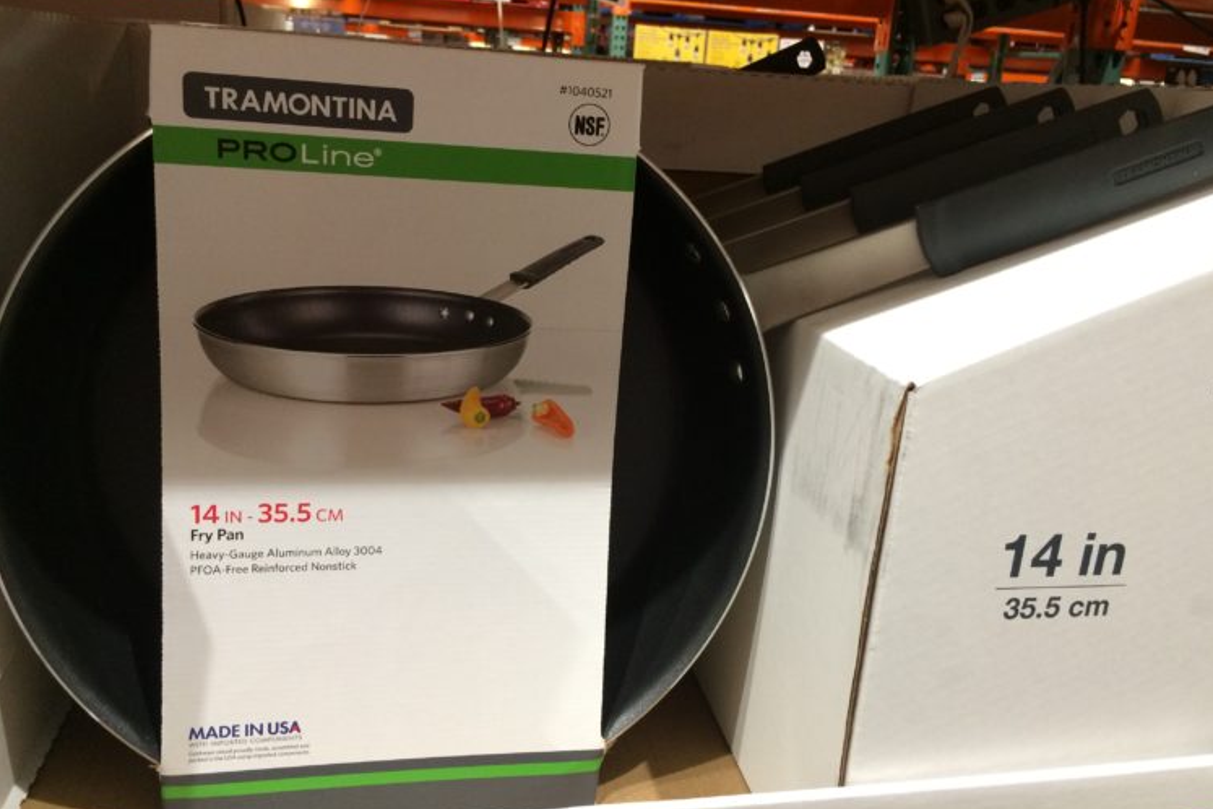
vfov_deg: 42.2
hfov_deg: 60.3
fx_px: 1044
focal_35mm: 31
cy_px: 349
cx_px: 620
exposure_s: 1/30
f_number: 2.2
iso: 160
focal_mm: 4.15
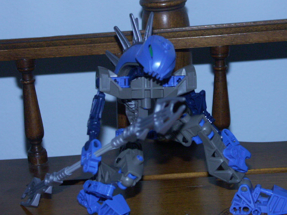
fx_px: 813
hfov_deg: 20.0
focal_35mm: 98
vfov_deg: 15.1
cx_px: 144
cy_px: 100
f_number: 3.5
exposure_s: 1/80
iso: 200
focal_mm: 22.66
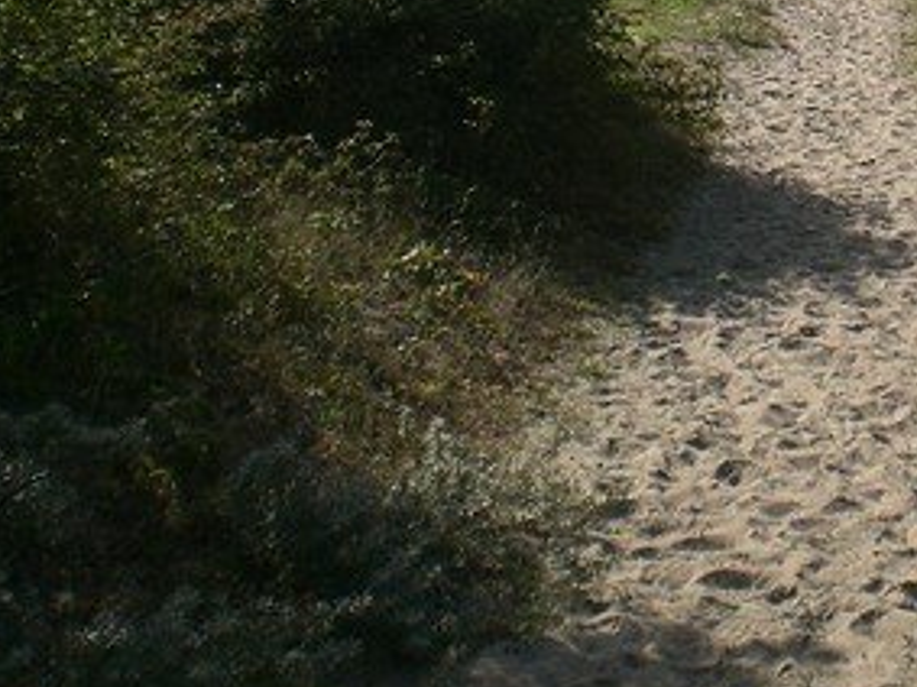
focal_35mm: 86
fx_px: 2277
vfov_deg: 16.7
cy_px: -52
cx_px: 920
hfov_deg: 21.9
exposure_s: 1/500
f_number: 4.4
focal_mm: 6.3
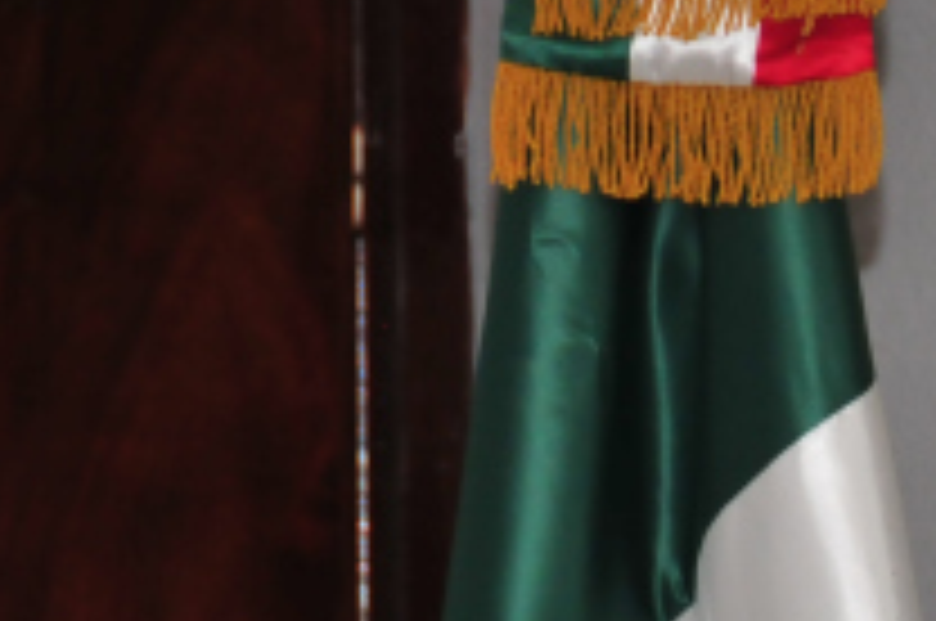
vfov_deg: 2.1
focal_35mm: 655
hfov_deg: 3.1
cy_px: 830
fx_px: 17004
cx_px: 1498
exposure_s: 1/100
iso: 800
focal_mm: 130
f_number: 5.6
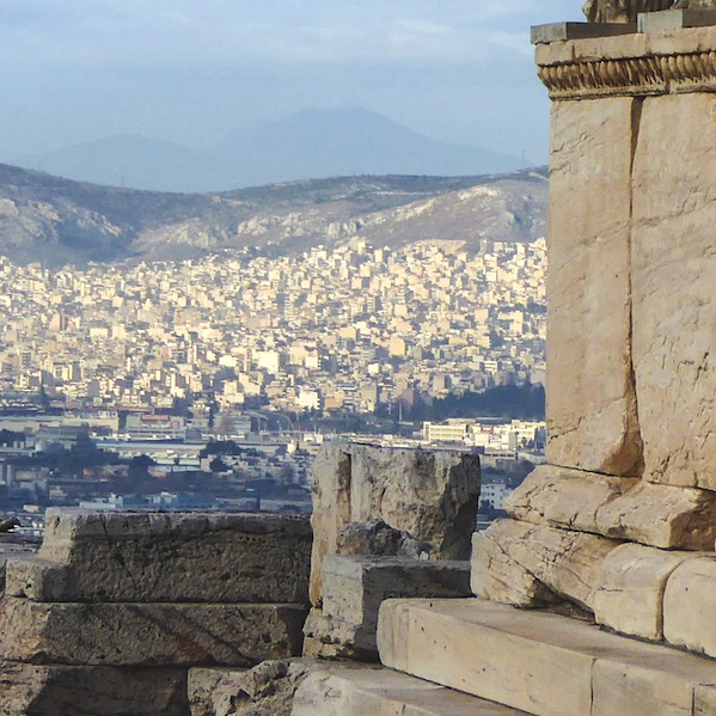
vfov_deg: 5.5
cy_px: -81
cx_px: 177
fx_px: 7395
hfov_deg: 5.5
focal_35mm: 316
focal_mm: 17.5
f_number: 5
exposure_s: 1/800
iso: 100
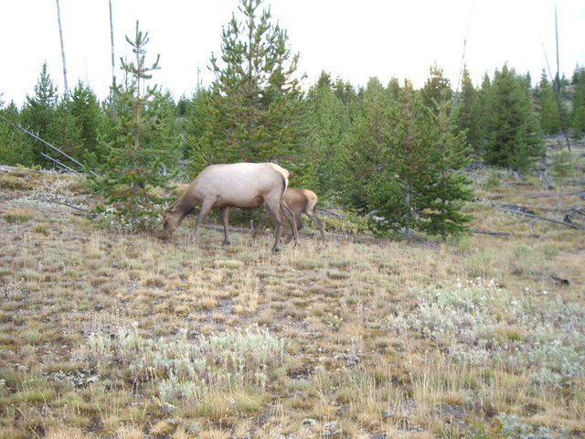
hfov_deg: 49.0
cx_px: 292
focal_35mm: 38
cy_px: 220
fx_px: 642
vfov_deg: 37.7
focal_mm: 6.2
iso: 200
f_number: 2.7
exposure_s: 1/50
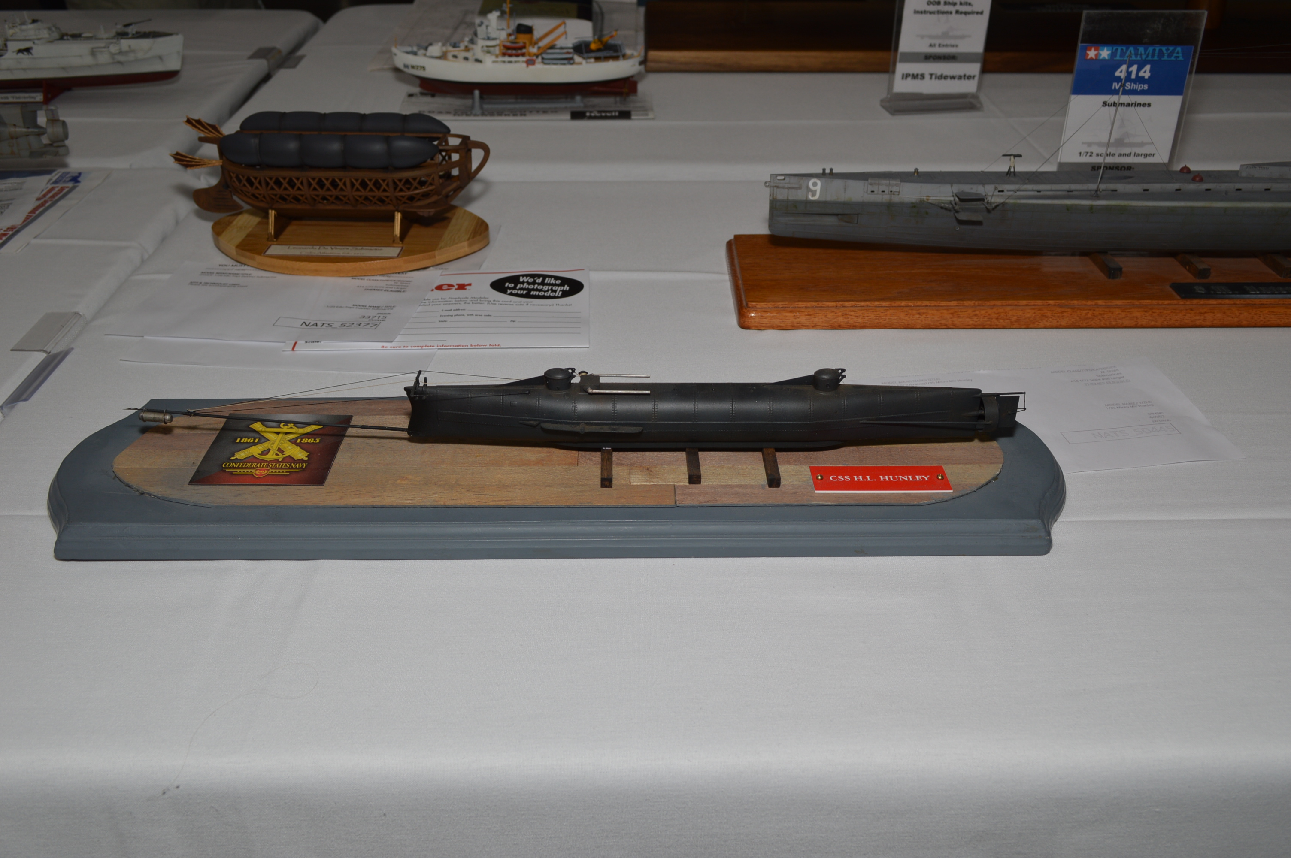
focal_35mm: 33
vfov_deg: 39.9
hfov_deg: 57.3
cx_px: 646
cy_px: 429
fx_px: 1182
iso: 100
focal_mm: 22
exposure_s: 1/60
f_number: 8
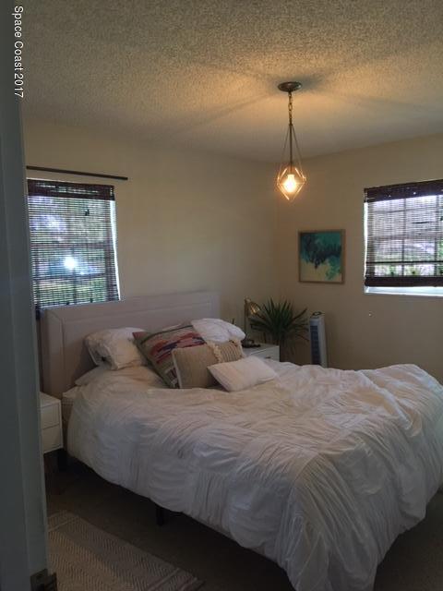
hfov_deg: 48.2
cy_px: 296
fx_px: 495
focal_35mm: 29
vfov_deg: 61.7
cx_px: 222
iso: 125
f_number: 2.2
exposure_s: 1/15
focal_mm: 4.15
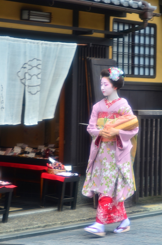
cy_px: 122
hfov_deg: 9.1
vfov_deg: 13.7
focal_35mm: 150
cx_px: 81
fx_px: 1017
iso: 125
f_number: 8
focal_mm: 100
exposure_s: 1/30
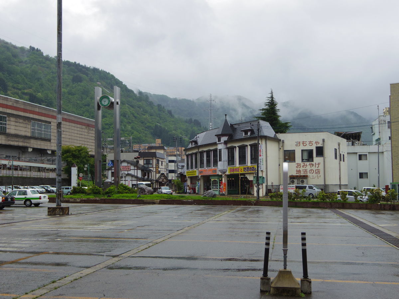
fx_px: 542
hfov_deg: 40.4
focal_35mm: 47
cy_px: 150
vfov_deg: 30.9
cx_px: 200
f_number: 3.2
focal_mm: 8.5
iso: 125
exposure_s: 1/640
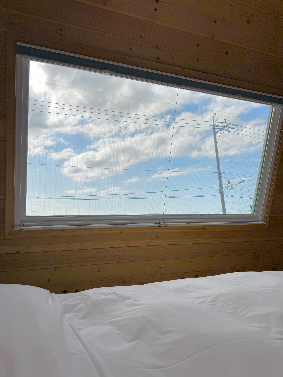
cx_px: 142
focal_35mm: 24
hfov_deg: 56.8
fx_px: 262
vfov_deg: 71.6
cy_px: 188
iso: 80
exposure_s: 1/9009
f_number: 1.78
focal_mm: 6.76
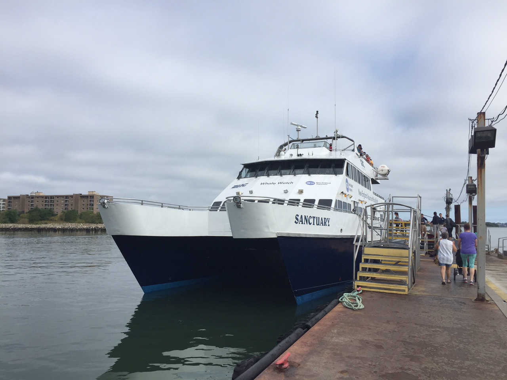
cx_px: 254
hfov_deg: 61.7
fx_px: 425
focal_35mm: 29
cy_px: 190
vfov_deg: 48.2
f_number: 2.2
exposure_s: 1/1980
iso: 32
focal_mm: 4.15
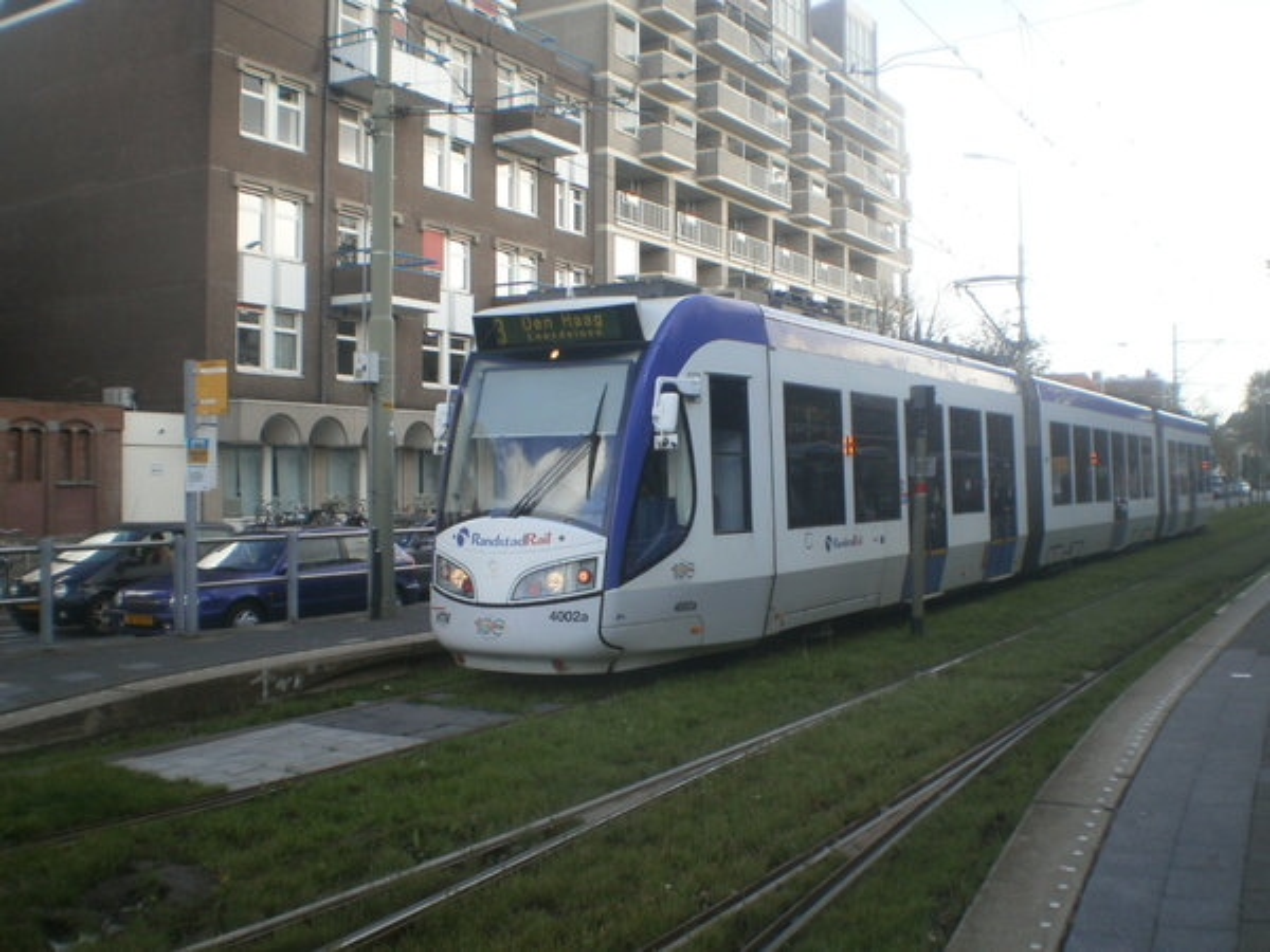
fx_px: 1321
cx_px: 635
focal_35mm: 36
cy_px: 476
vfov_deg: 39.7
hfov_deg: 51.4
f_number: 4.6
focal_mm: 6.3
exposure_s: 1/160
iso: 100
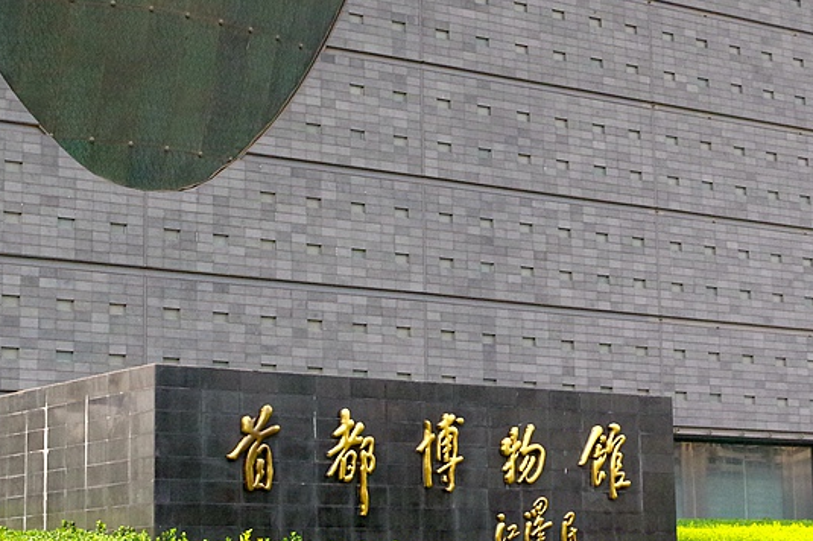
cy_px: 217
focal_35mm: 88
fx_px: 1986
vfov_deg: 15.5
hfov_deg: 23.1
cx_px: 494
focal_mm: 31
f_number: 9
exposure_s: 1/1250
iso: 1600
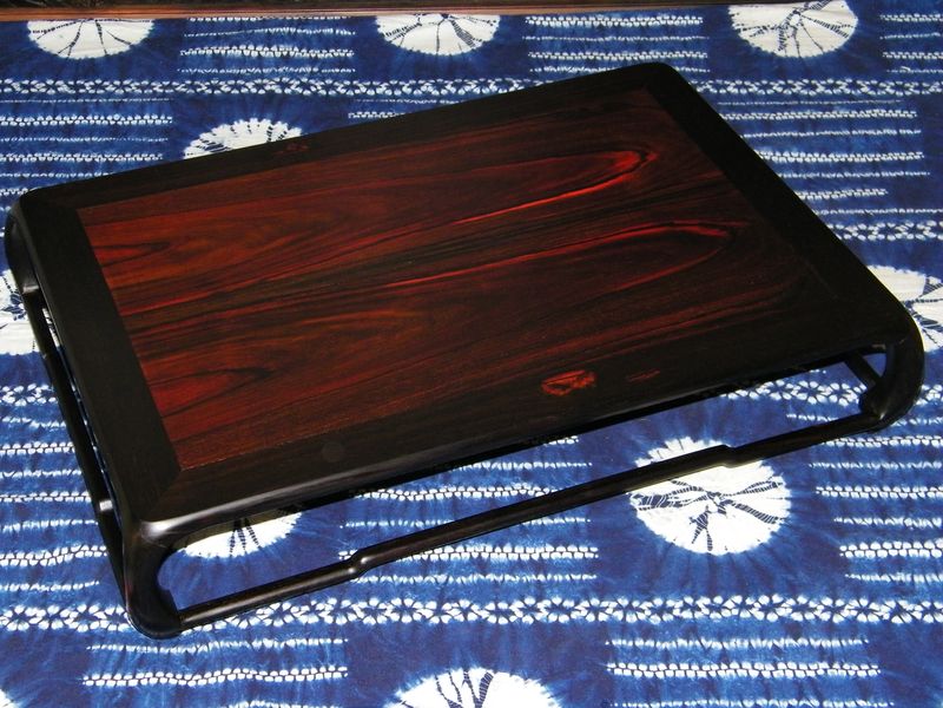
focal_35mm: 57
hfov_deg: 33.8
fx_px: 1553
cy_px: 354
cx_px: 472
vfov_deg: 25.7
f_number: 4.1
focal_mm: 10.1
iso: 200
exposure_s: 1/40
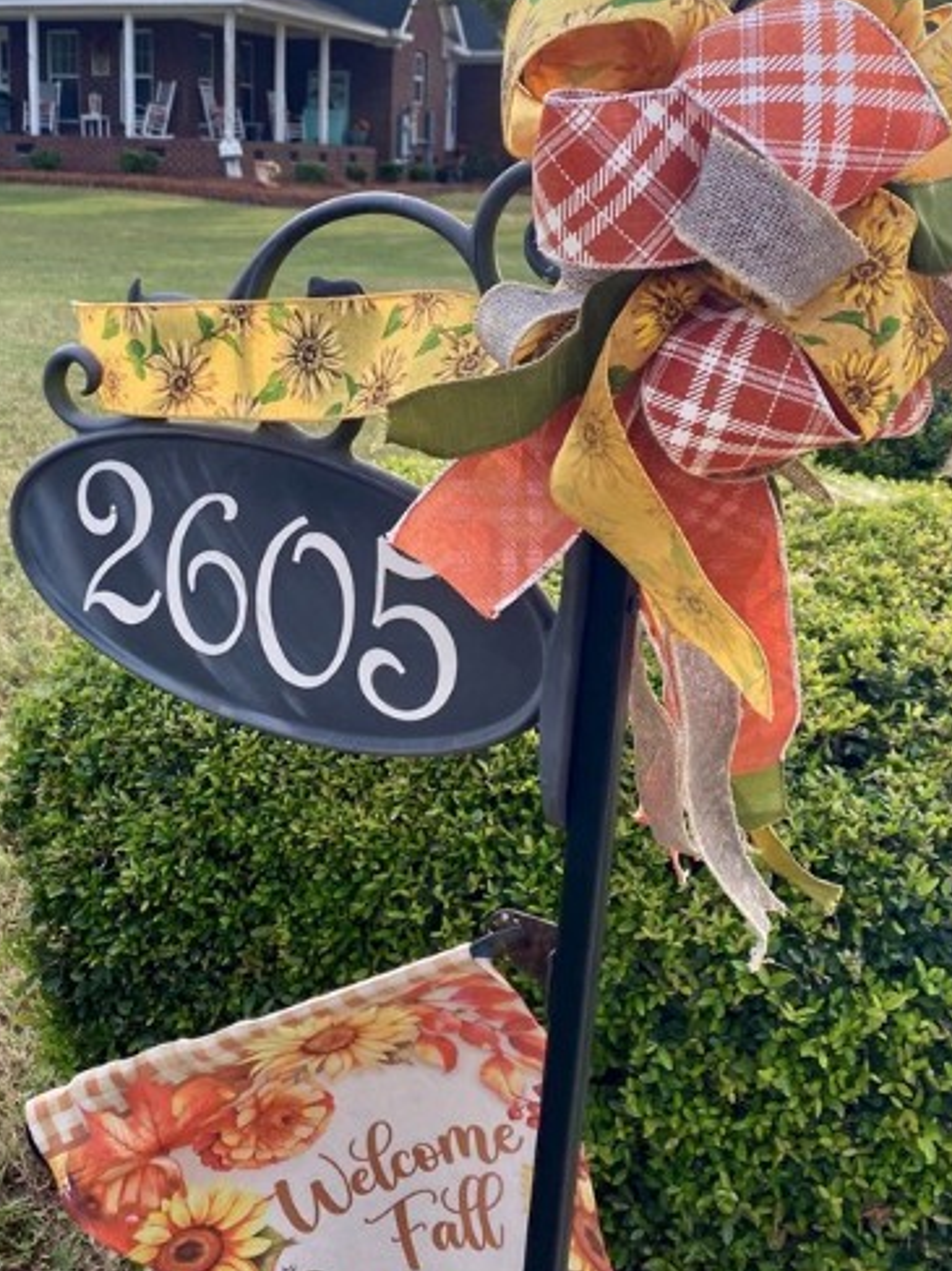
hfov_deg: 34.9
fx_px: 1504
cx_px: 334
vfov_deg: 45.5
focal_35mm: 41
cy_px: 506
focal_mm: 4.25
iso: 32
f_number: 1.8
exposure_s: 1/508
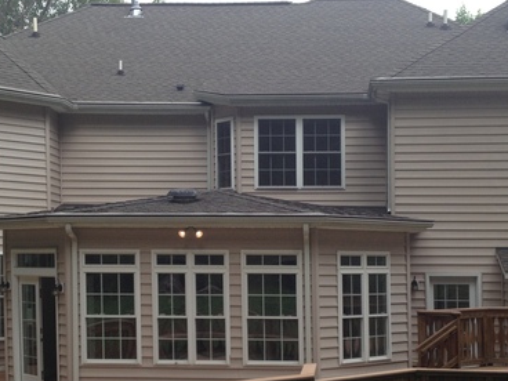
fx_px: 954
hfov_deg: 29.8
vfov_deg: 22.5
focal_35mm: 65
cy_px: 262
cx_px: 266
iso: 50
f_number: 2.4
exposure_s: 1/506
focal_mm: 4.28
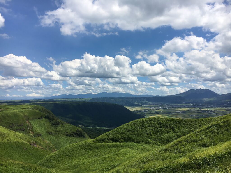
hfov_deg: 61.7
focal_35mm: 29
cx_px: 116
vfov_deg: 48.2
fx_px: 194
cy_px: 86
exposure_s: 1/2653
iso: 25
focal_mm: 4.15
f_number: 2.2
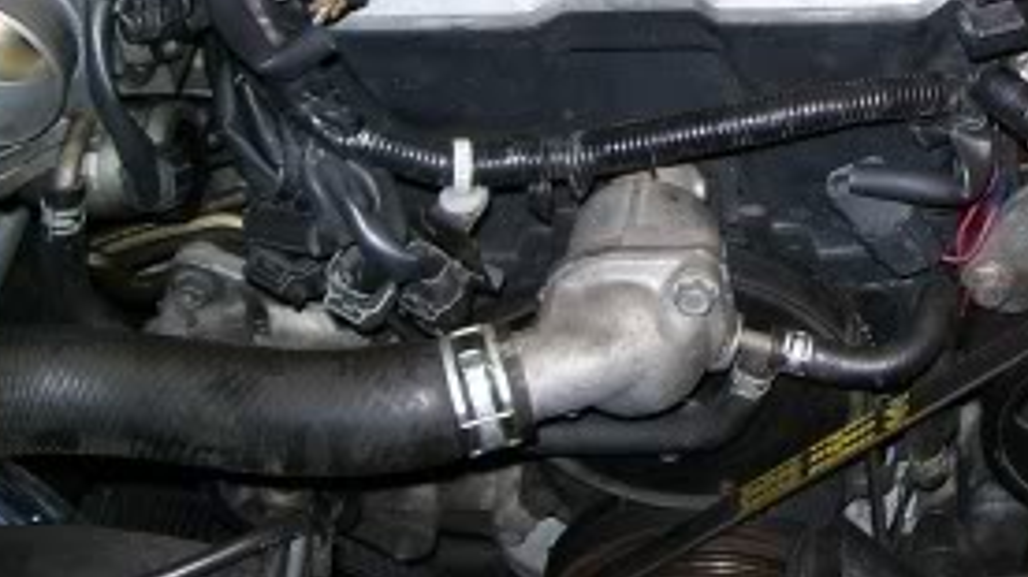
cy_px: -101
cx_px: 957
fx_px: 2234
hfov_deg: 25.0
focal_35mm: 82
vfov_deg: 14.3
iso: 80
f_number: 2.7
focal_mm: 6
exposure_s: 1/60
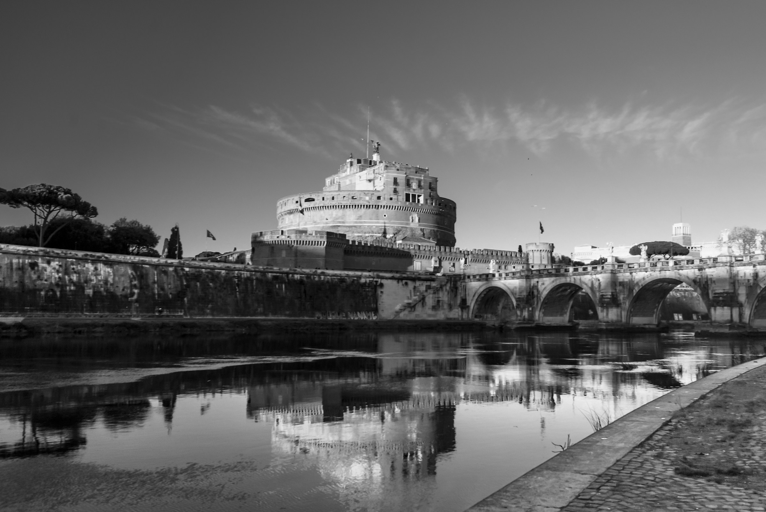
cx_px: 383
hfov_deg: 61.9
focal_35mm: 30
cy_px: 256
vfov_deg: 43.7
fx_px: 639
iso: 100
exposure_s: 1/45
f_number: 6.7
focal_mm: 20
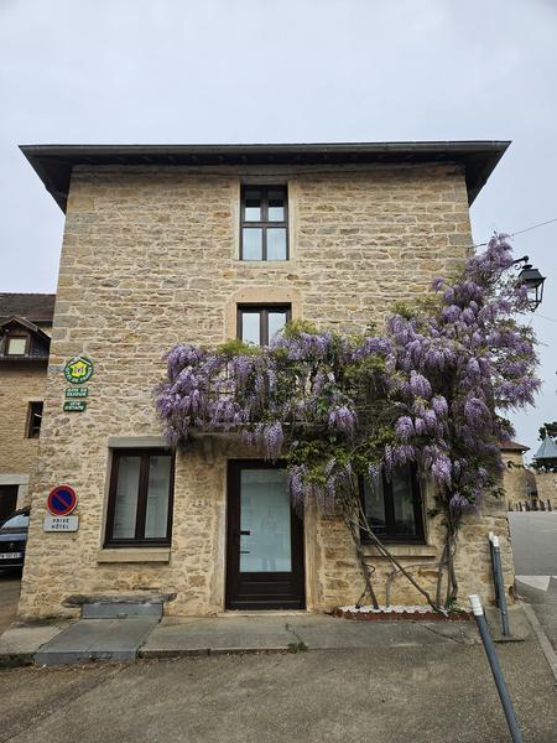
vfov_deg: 73.9
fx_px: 493
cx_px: 278
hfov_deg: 58.9
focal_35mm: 23
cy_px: 372
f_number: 1.8
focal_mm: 5.4
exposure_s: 1/2000
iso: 32
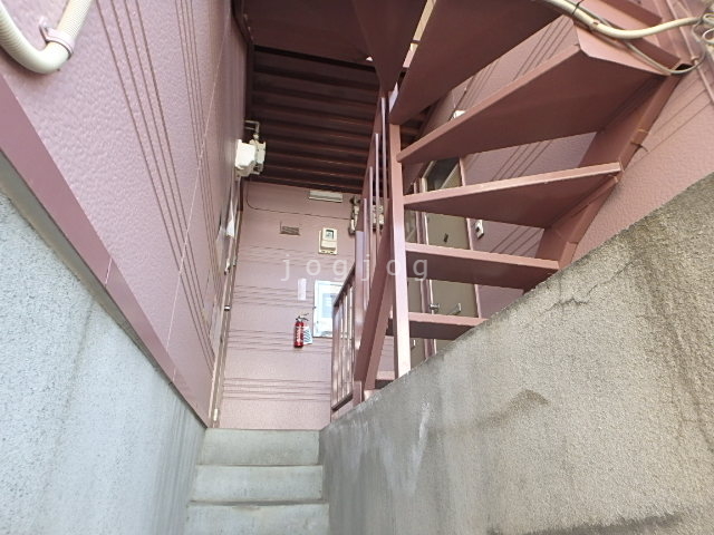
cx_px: 357
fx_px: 433
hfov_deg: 79.0
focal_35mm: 21
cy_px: 268
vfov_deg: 63.4
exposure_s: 1/50
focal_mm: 3.7
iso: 200
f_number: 3.5
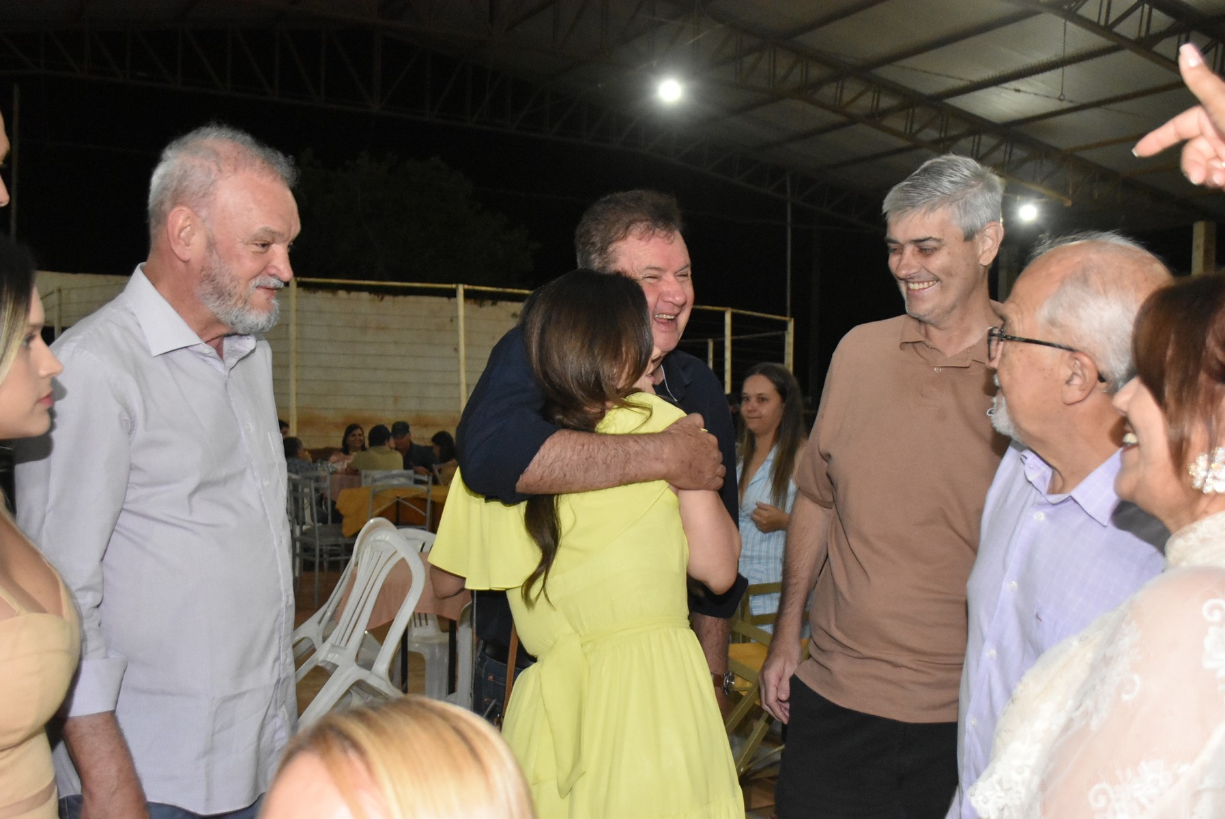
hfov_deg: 49.5
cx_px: 612
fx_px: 1328
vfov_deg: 34.3
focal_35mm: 39
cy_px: 410
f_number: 5
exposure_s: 1/80
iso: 5000
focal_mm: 26
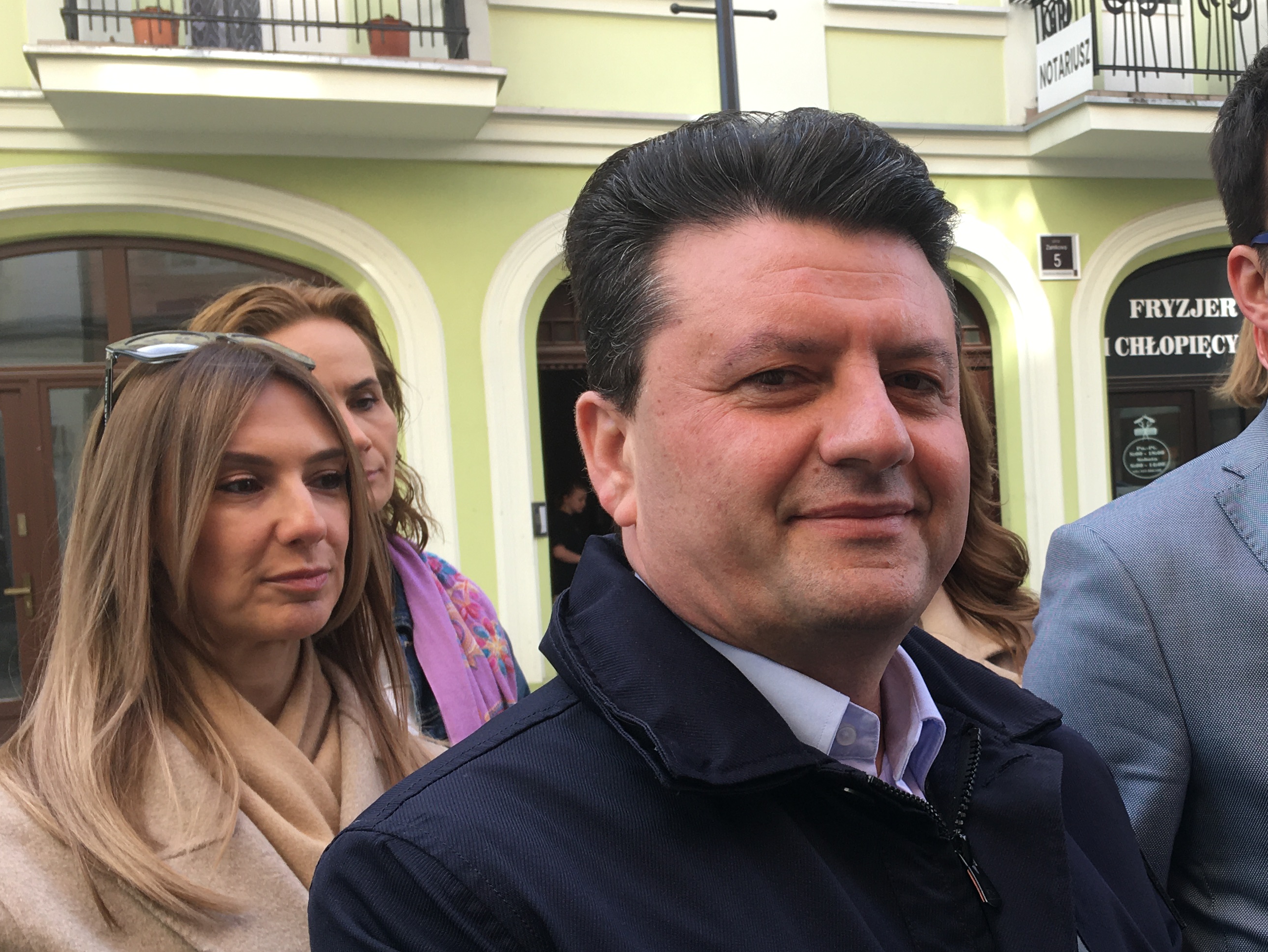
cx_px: 962
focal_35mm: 45
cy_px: 540
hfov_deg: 40.8
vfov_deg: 32.1
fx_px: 1649
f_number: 2.2
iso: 25
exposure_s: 1/124
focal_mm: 4.15
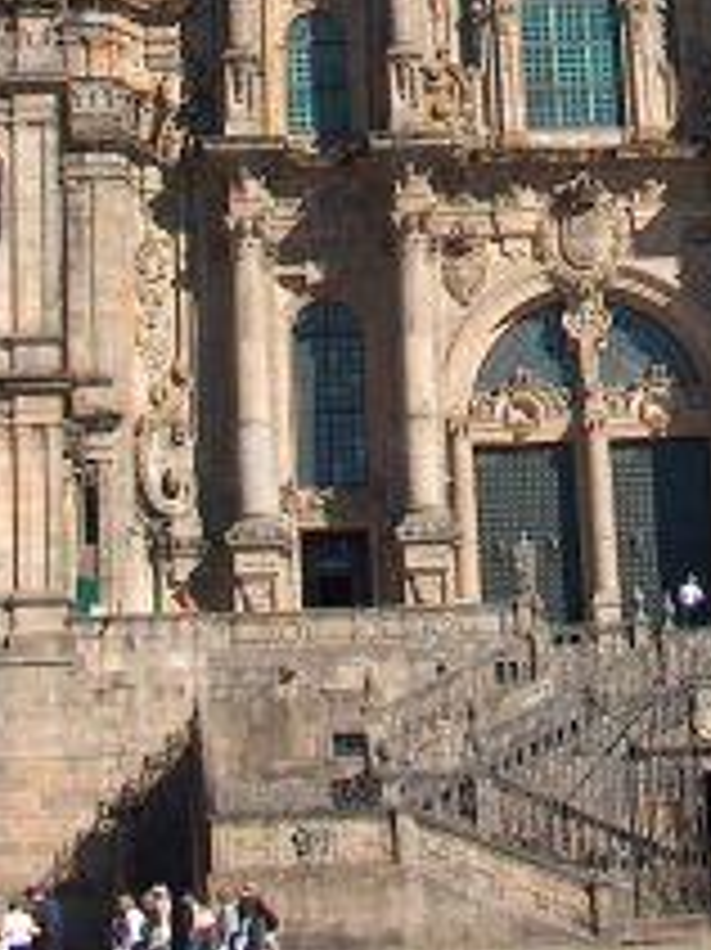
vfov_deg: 17.8
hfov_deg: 14.0
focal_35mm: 105
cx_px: 569
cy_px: -216
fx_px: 2878
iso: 100
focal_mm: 7.6
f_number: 6.7
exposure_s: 1/278
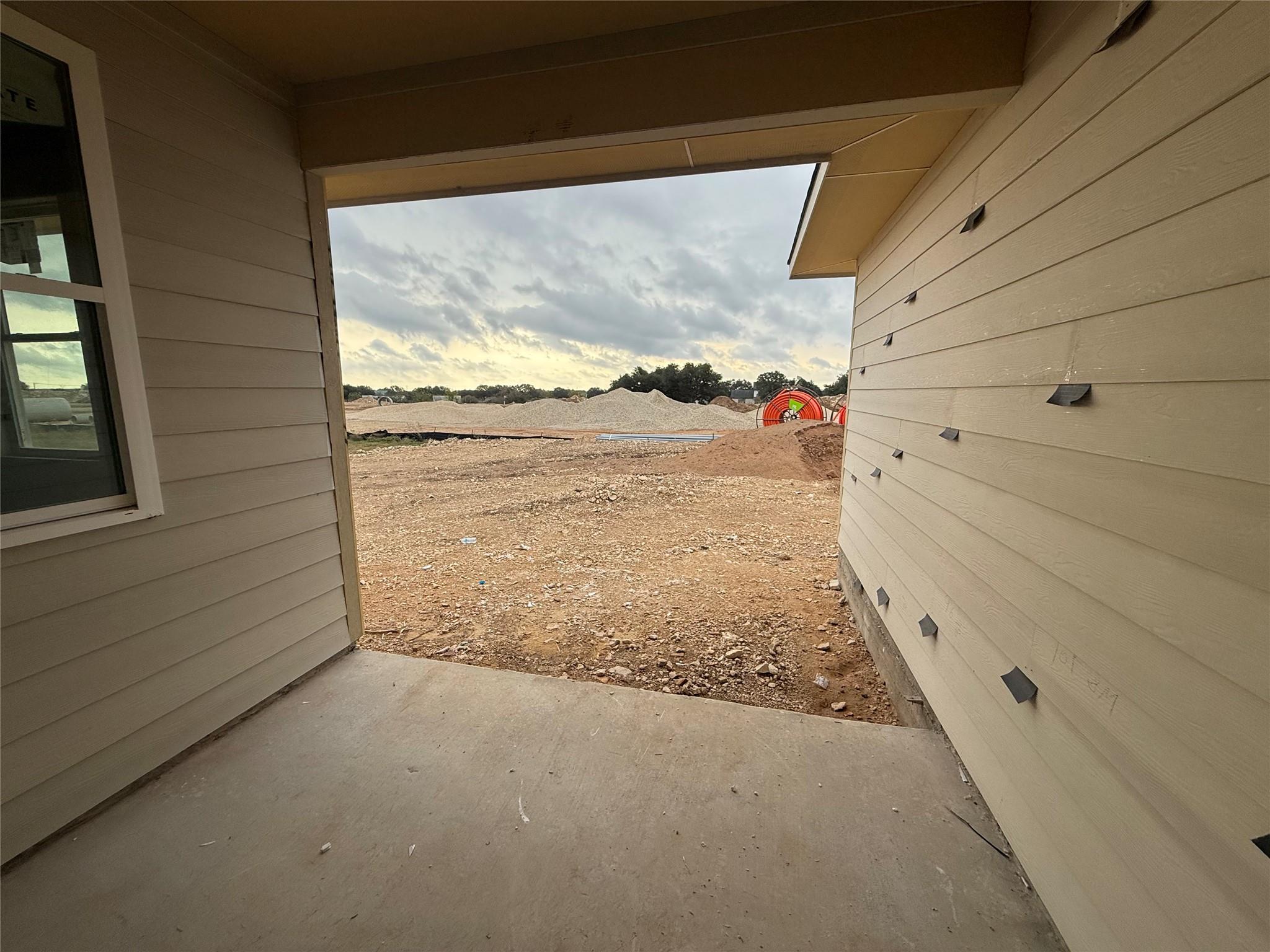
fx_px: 514
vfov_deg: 85.7
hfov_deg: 102.1
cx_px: 635
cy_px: 476
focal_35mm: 14
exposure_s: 1/625
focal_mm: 2.22
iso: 50
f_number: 2.2
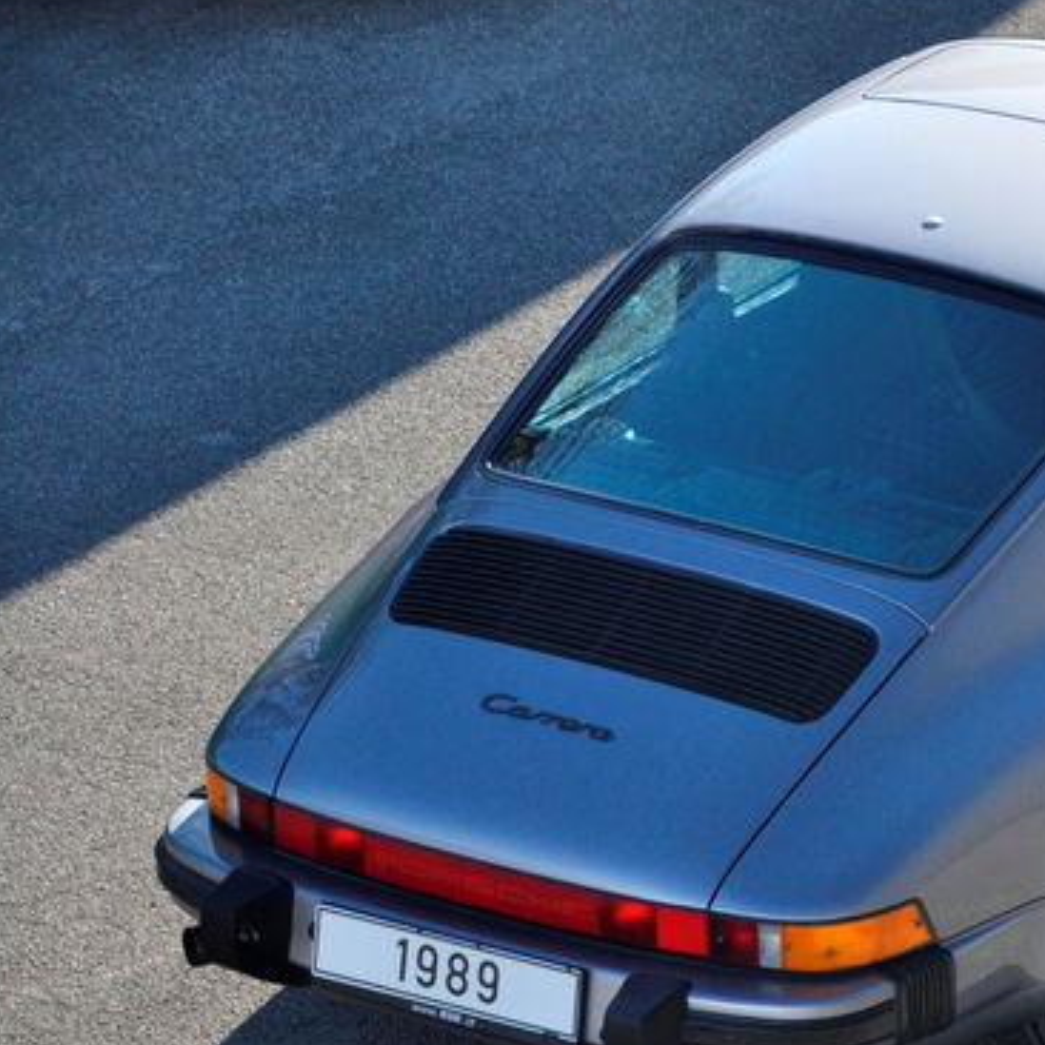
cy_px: 600
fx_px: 9594
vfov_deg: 6.2
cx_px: 1065
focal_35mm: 281
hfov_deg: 6.2
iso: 500
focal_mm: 105
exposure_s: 1/320
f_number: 5.6
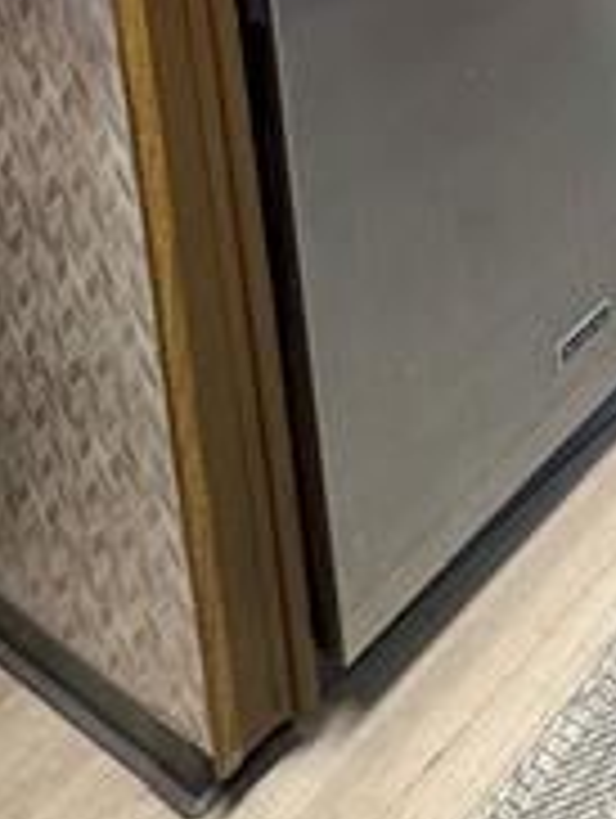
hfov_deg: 19.4
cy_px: -585
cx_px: 1070
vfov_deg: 22.4
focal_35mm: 59
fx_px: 1397
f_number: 2.2
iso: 125
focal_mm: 2.22
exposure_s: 1/60
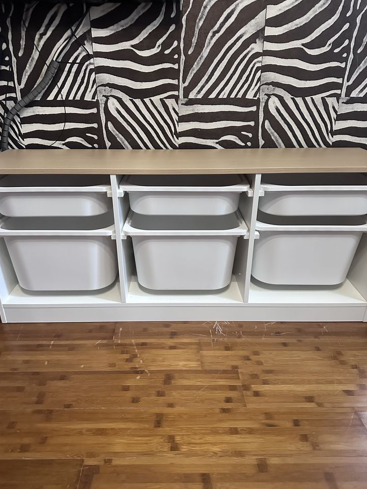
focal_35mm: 25
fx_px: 353
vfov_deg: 69.4
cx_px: 178
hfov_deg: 54.9
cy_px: 253
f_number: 1.78
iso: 800
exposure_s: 1/60
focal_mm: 6.86
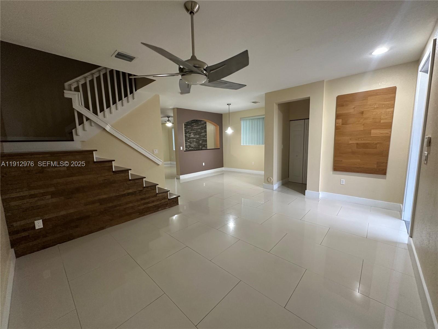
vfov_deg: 85.7
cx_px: 219
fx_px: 177
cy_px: 164
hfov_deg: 102.1
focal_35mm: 14
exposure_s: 1/60
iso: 320
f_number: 2.2
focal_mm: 2.22
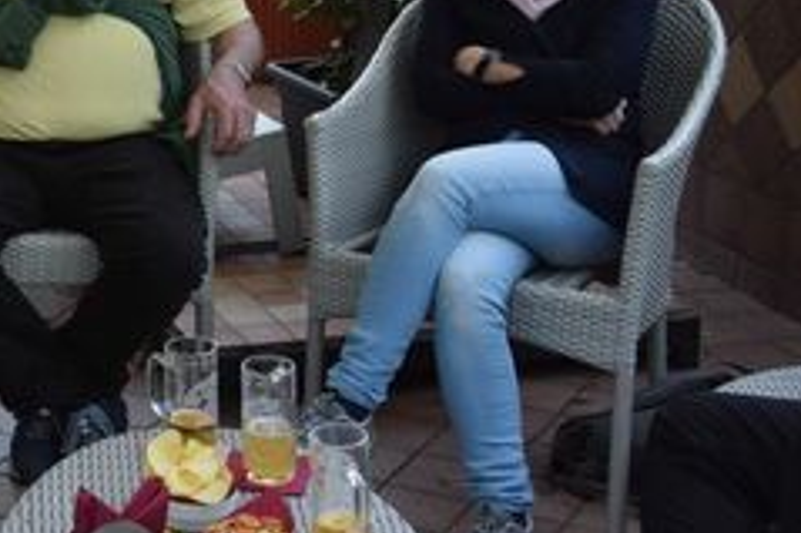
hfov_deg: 20.4
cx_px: -124
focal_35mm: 94
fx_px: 2096
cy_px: 37
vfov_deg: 14.3
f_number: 4.8
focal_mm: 25
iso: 400
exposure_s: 1/90
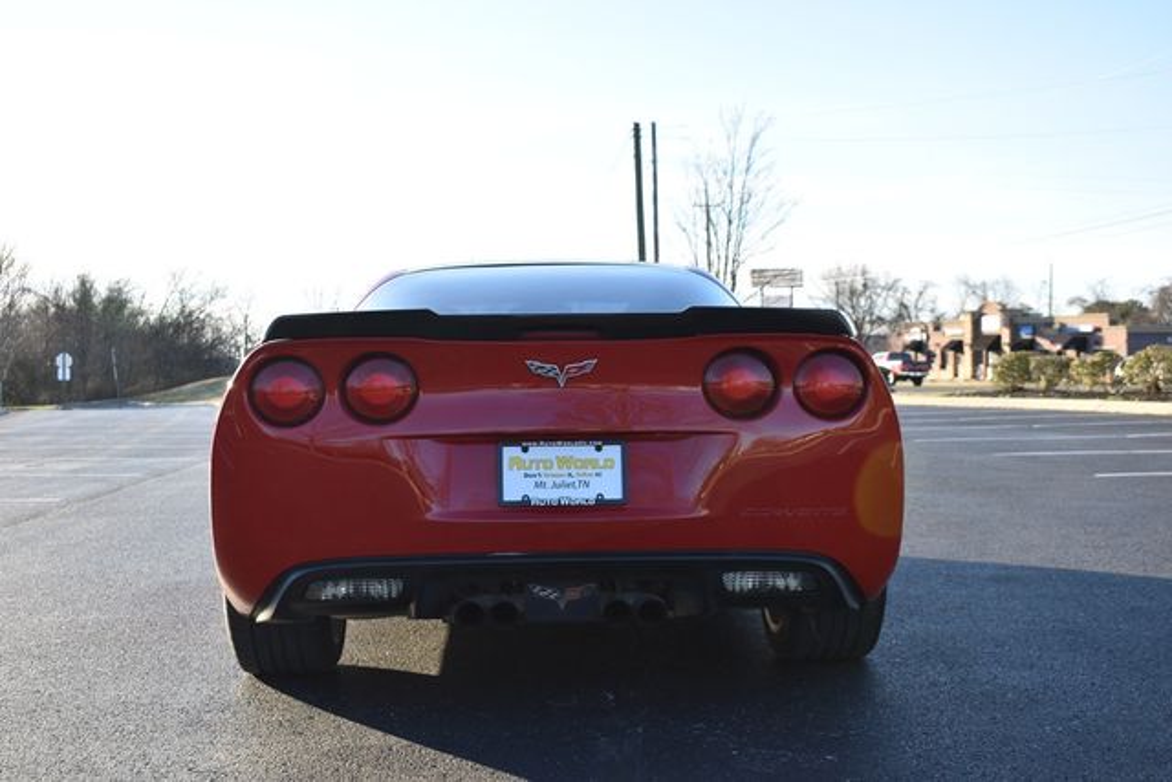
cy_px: 391
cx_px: 586
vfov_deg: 28.1
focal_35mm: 48
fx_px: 1563
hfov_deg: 41.1
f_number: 6.3
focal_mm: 32
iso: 200
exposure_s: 1/250
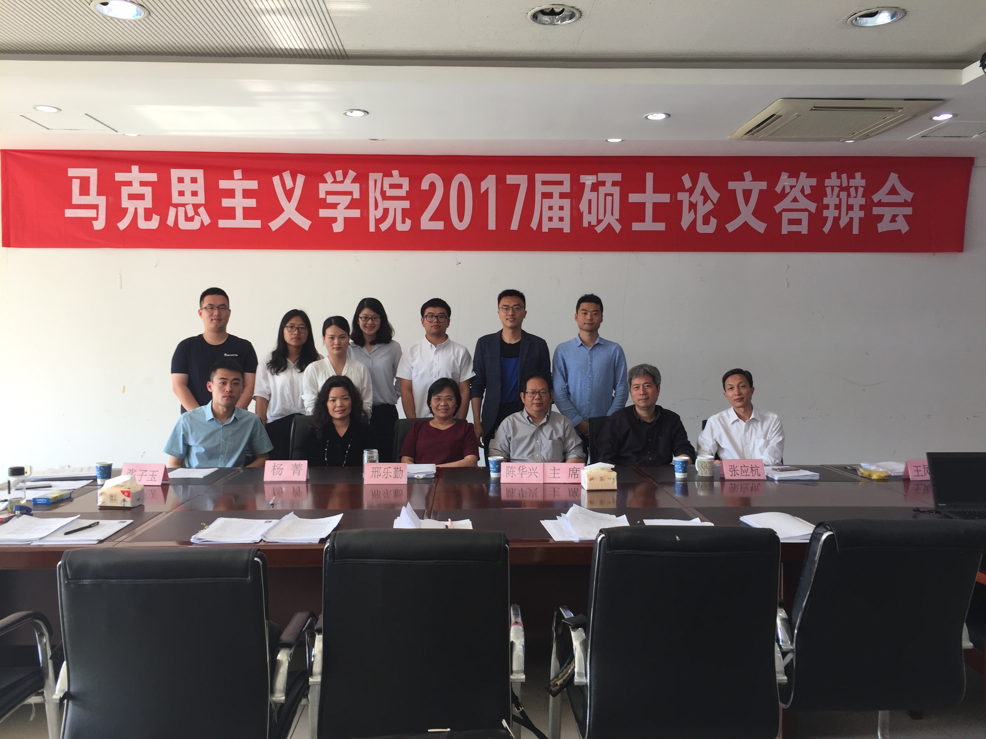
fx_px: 826
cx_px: 493
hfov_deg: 61.7
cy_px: 370
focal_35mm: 29
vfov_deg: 48.2
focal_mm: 4.15
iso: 32
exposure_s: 1/50
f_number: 2.2
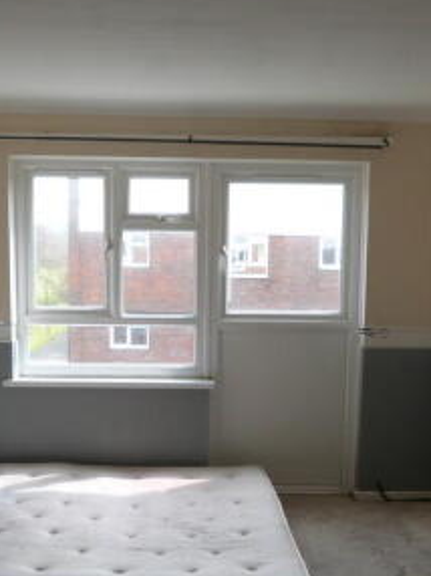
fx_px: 848
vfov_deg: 37.0
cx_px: 217
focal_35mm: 51
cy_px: 394
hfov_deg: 28.5
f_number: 3.6
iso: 100
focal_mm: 4.5
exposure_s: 1/125
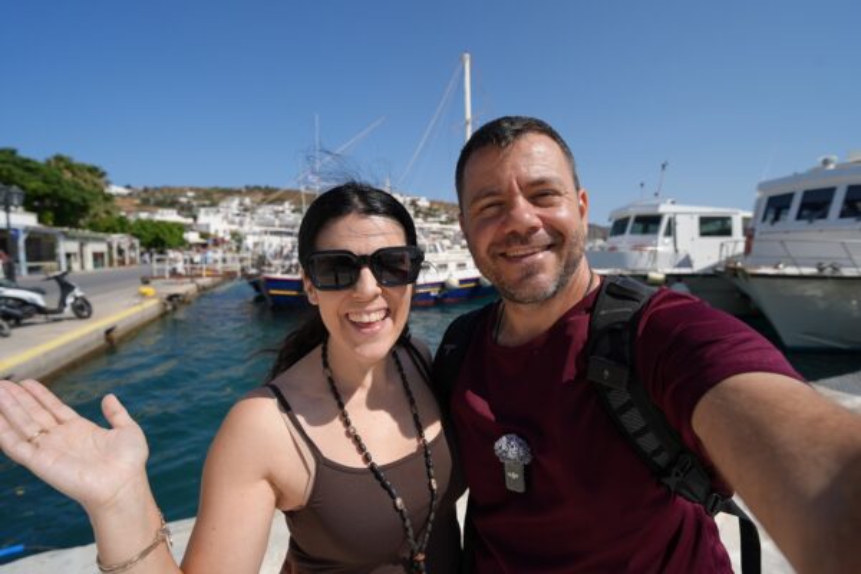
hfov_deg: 96.7
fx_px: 383
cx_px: 430
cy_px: 287
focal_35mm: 16
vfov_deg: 73.7
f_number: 4
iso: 80
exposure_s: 1/160
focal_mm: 16
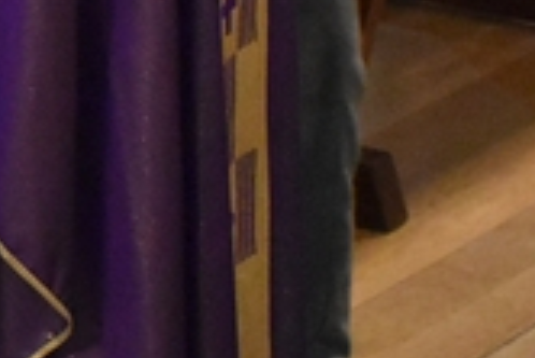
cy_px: -261
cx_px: -854
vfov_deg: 3.7
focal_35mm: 366
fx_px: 5439
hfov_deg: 5.4
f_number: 4.5
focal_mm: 45
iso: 6400
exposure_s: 1/60
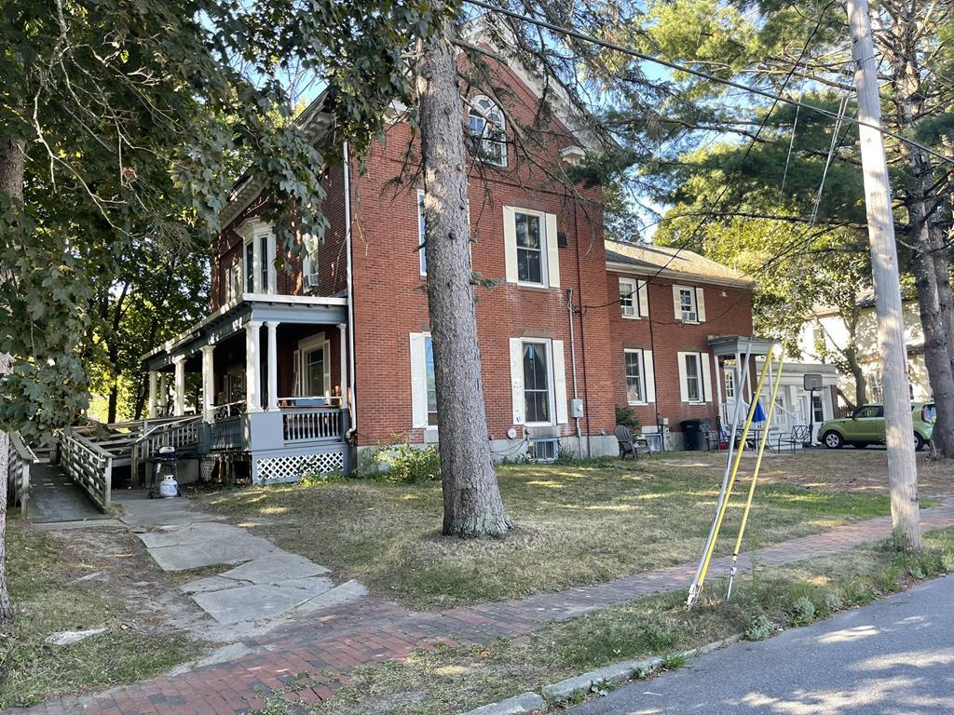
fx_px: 689
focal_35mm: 25
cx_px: 477
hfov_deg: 69.4
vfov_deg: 54.9
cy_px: 358
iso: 32
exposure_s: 1/134
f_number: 1.6
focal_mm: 5.1
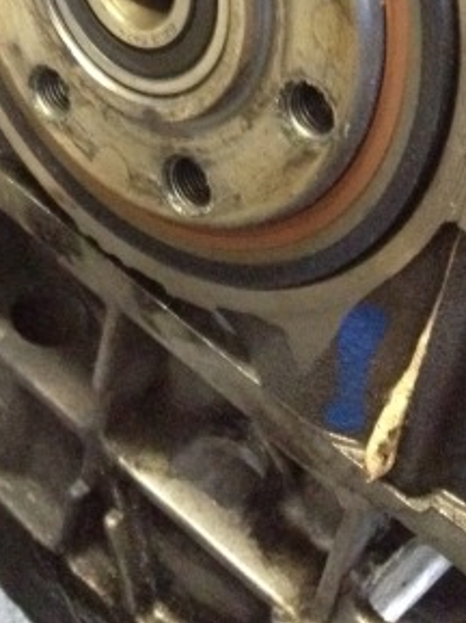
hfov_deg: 15.2
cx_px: 168
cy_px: -233
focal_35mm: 97
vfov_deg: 18.5
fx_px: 1745
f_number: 2.4
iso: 800
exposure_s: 1/15
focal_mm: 4.3
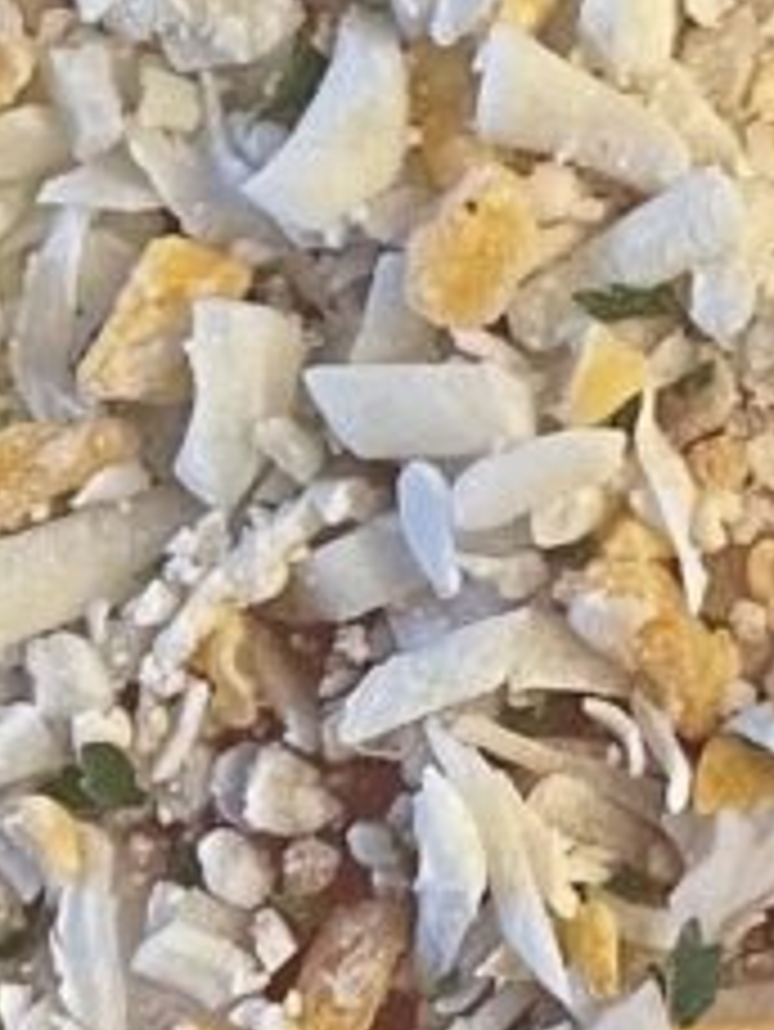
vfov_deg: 9.8
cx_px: 1742
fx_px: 5957
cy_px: -85
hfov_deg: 7.1
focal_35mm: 200
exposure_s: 1/60
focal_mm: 4.2
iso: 250
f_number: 1.6
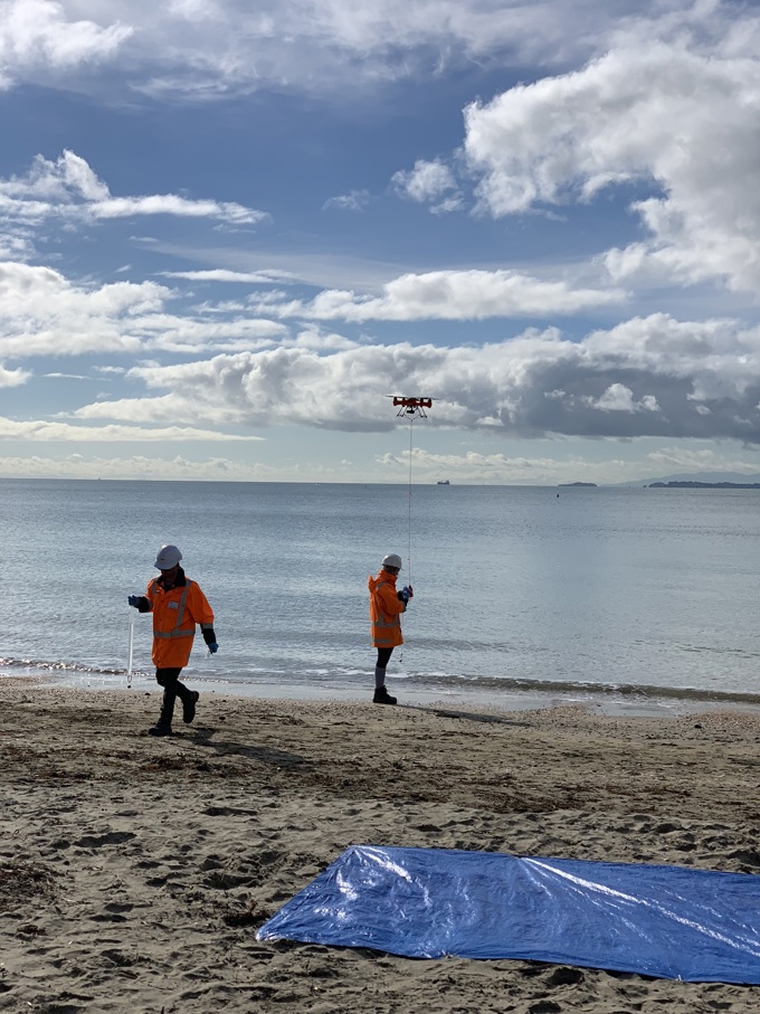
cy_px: 507
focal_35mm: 52
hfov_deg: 28.0
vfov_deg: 36.8
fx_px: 1523
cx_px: 380
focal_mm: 6
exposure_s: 1/3984
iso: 16
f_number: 2.4
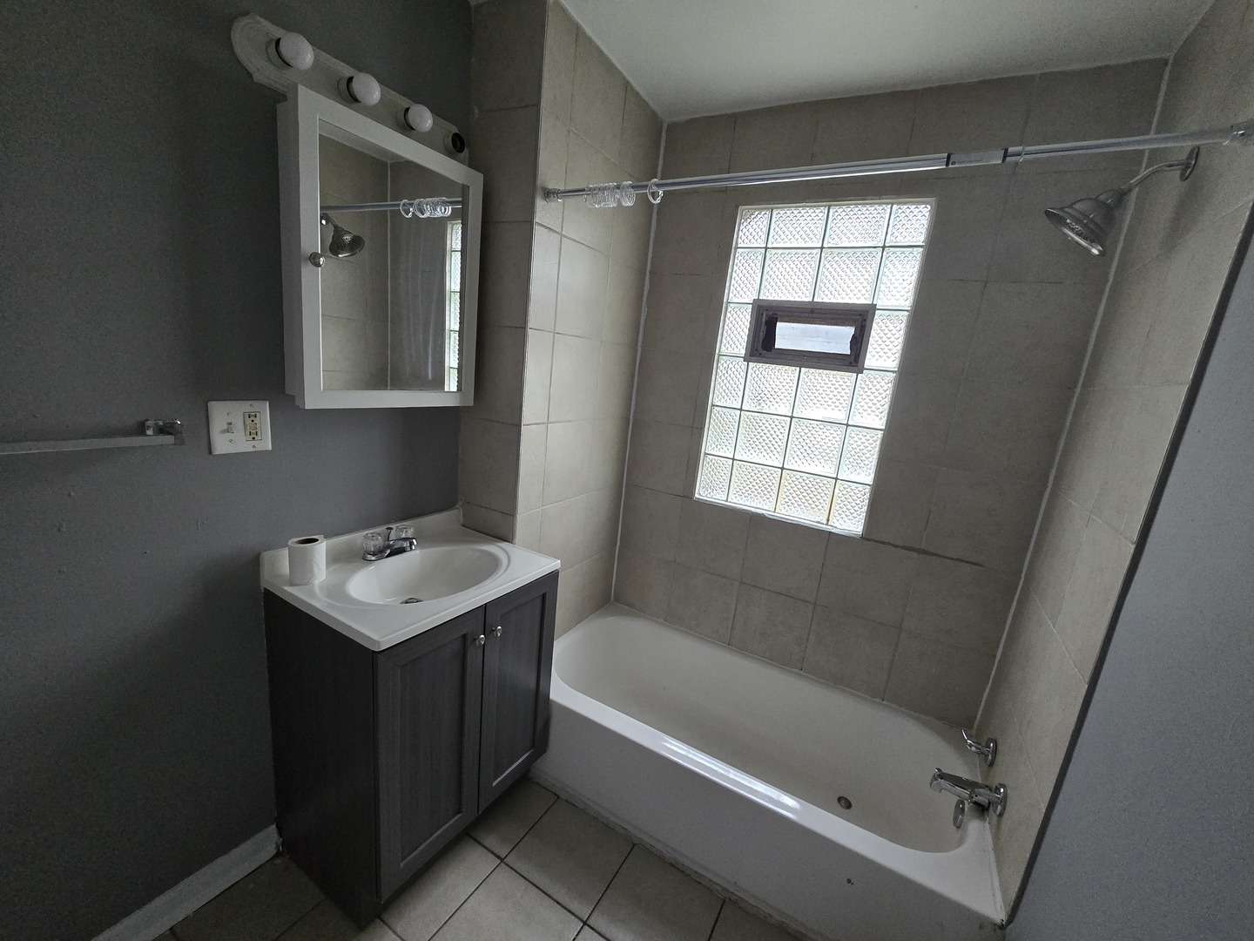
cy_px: 470
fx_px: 471
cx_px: 627
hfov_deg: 106.2
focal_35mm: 13
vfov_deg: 89.9
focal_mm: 2.2
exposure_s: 1/60
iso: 640
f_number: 2.2
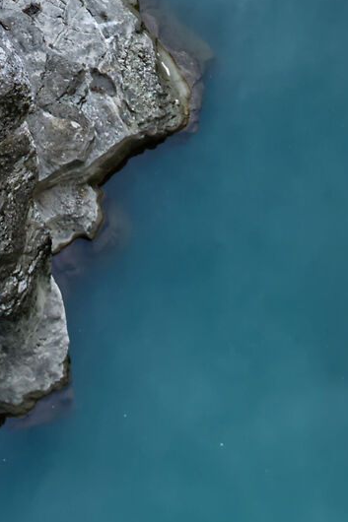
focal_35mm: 163
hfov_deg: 8.4
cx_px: 43
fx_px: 2365
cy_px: -495
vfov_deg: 11.5
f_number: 5.6
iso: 200
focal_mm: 24
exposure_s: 1/200
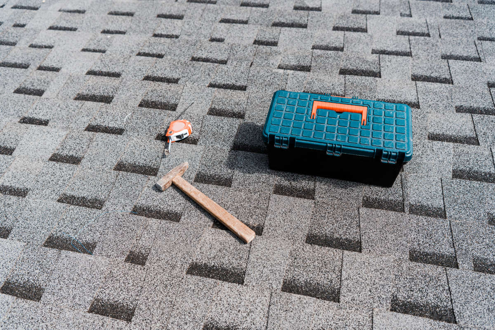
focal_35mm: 31
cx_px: 248
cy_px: 165
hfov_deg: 60.3
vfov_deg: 42.3
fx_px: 426
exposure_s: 1/1000
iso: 100
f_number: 3.5
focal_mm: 31
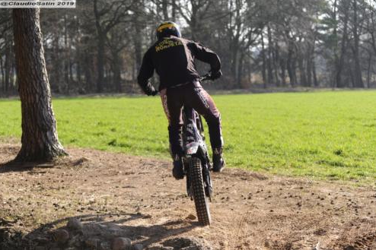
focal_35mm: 81
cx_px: 187
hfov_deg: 25.1
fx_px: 846
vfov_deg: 16.8
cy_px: 124
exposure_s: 1/800
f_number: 4.5
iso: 250
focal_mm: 80
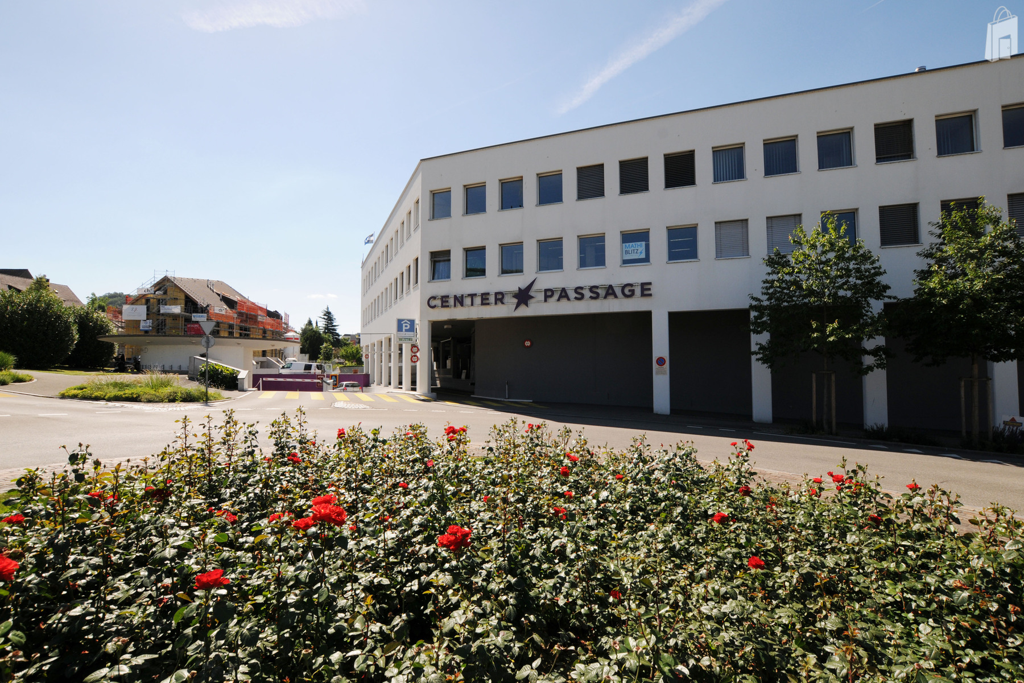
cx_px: 512
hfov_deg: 100.4
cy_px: 342
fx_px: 427
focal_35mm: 15
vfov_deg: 77.3
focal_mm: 10
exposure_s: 1/320
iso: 200
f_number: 9
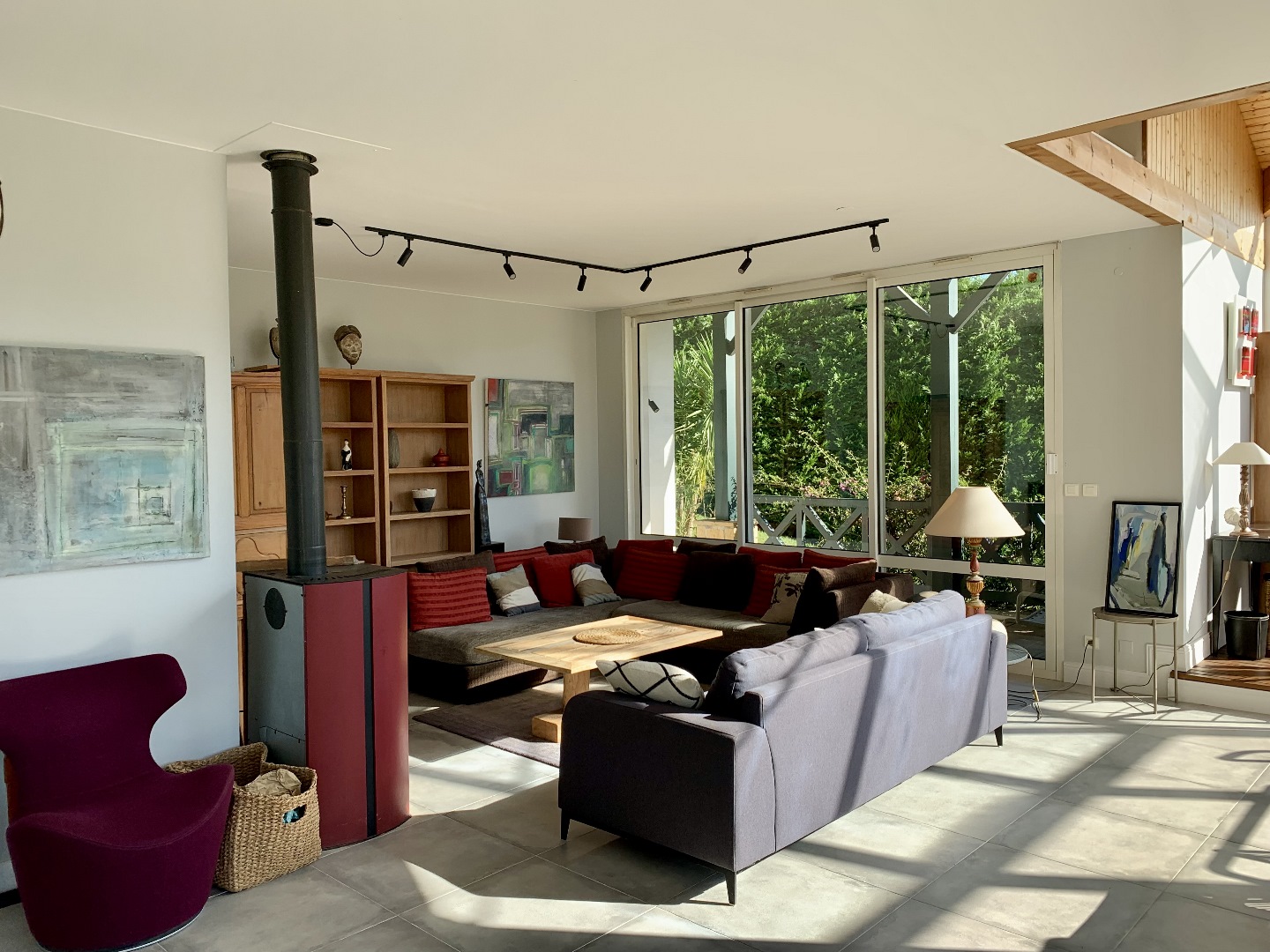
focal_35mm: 26
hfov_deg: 67.3
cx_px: 635
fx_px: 954
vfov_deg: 53.1
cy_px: 476
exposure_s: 1/238
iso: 25
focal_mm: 4.25
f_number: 1.8
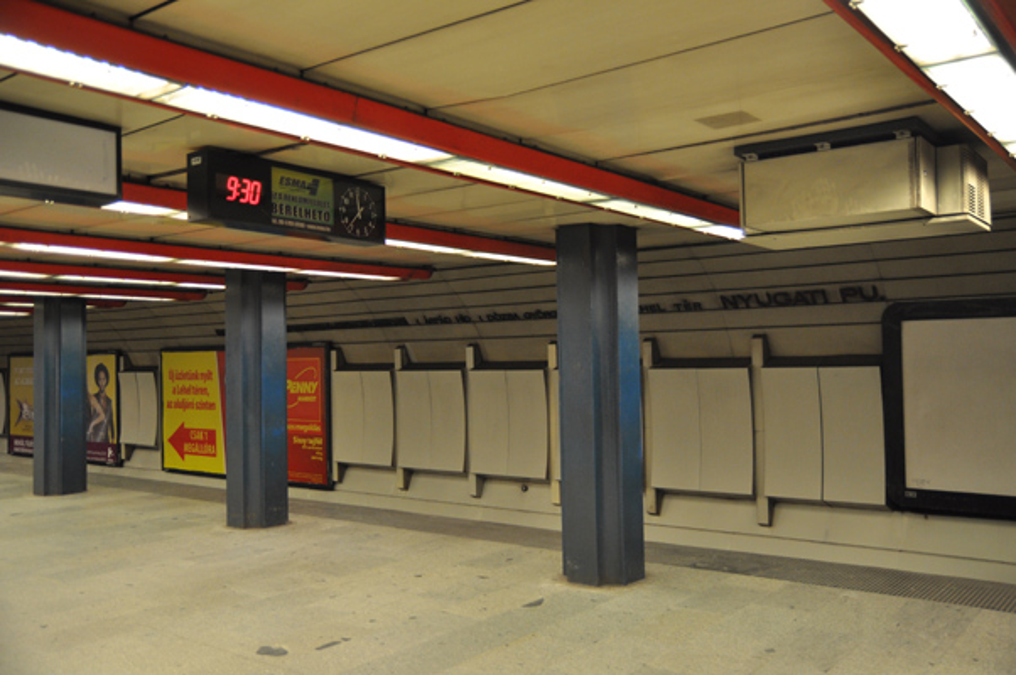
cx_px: 508
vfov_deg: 39.9
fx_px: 930
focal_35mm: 33
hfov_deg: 57.3
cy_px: 338
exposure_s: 1/30
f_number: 2.8
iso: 800
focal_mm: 22
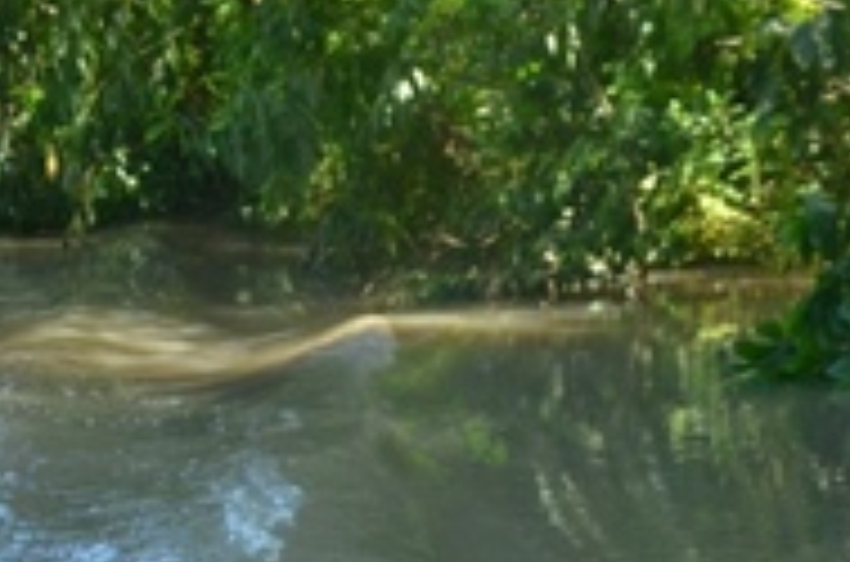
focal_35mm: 124
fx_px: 2920
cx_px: 211
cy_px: 713
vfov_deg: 10.8
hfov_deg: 16.5
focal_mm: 24
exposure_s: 1/400
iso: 1000
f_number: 10
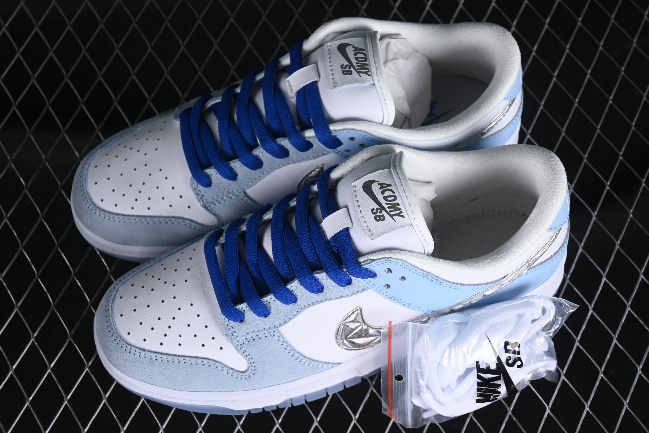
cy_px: 216
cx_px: 324
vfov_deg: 18.2
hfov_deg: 27.0
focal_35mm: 75
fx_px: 1352
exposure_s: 1/80
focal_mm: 50
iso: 160
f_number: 7.1
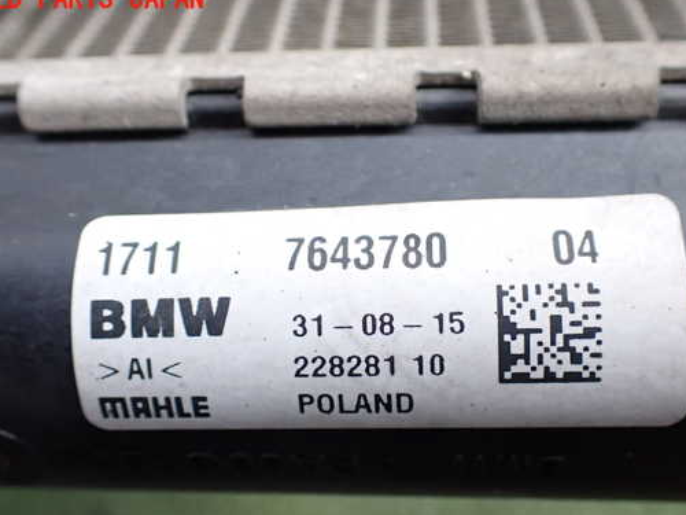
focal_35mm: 36
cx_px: 366
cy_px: 291
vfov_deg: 39.6
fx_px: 713
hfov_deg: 51.3
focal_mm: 5.4
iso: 250
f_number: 2.3
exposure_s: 1/125
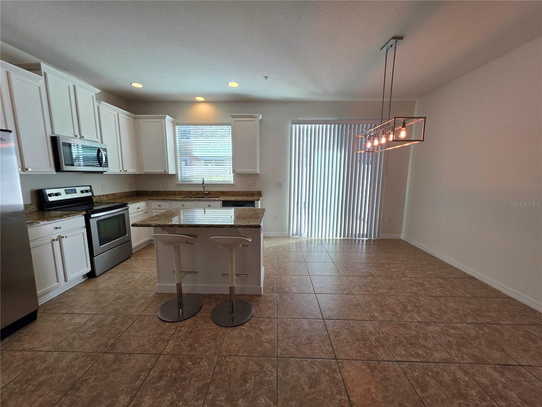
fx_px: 204
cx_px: 271
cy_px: 204
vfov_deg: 89.9
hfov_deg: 106.2
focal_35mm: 13
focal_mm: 2.2
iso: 64
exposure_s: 1/120
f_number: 1.9
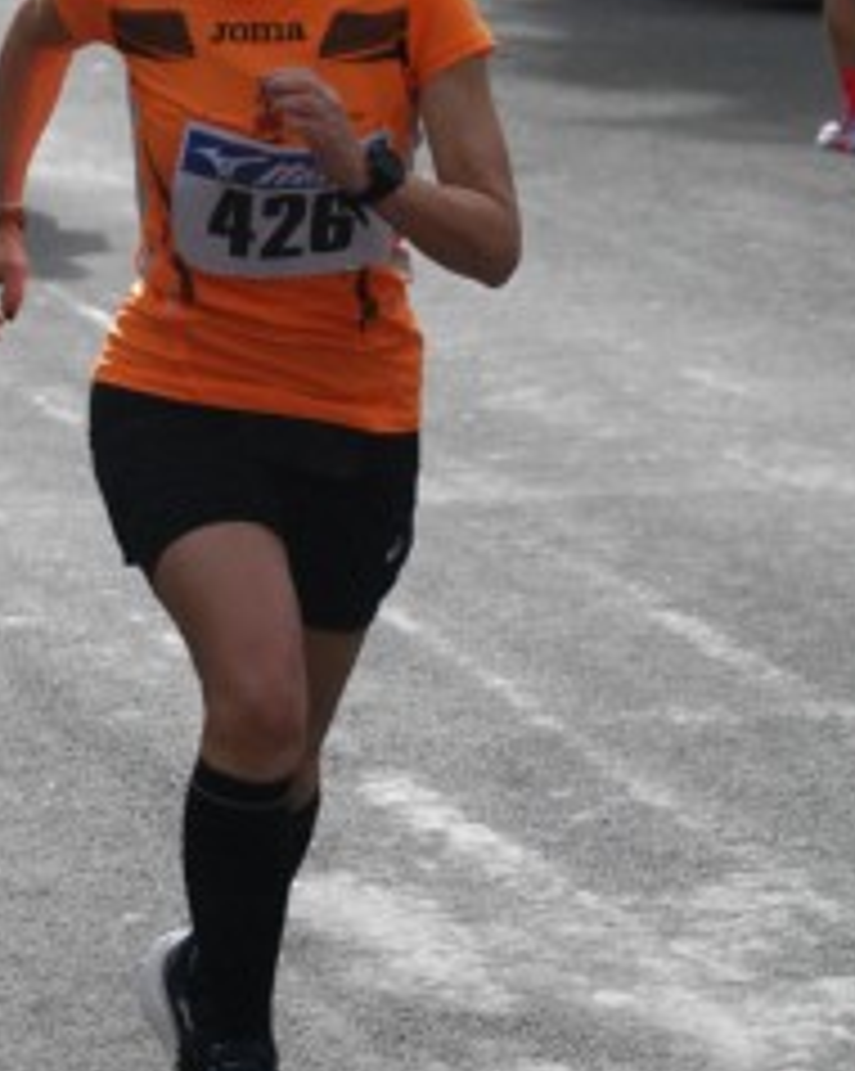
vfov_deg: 7.8
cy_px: 554
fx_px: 7886
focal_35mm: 249
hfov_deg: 6.2
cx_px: 389
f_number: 6.3
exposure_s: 1/1600
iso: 1000
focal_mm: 70
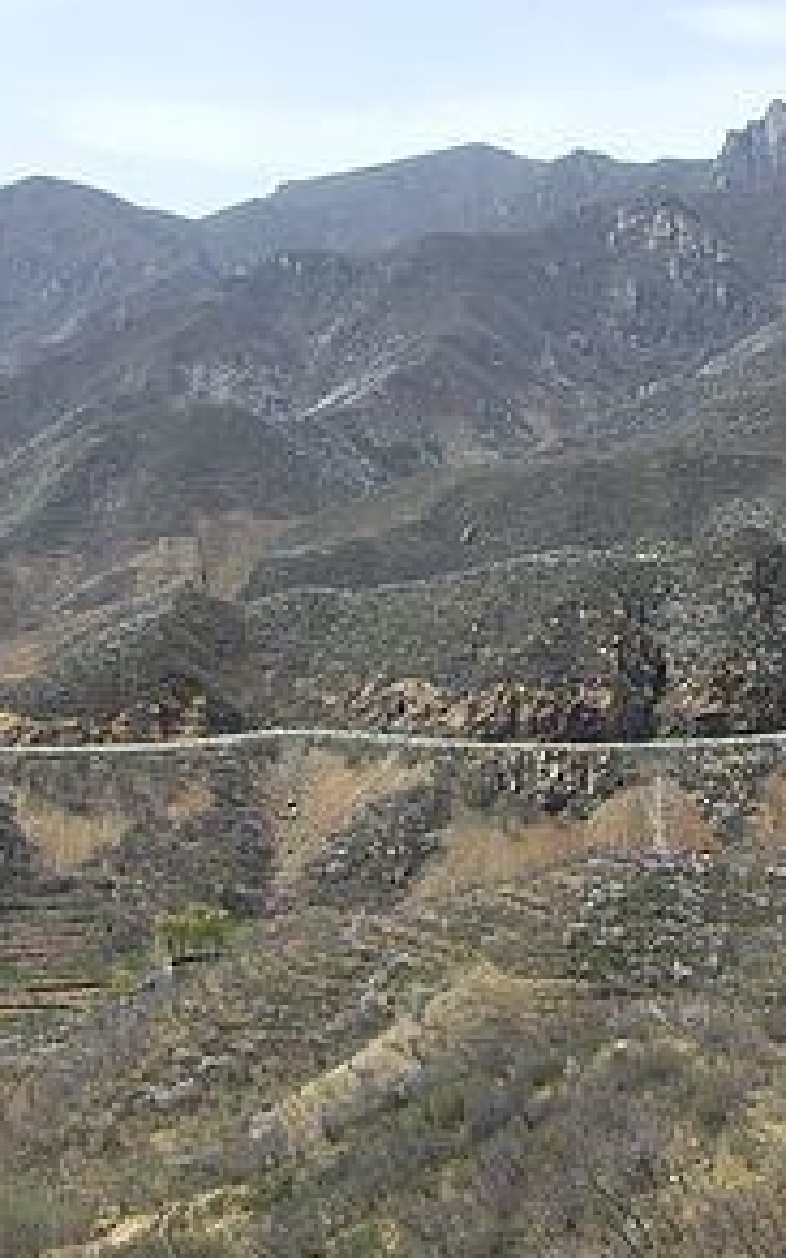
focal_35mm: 55
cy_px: 631
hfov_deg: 23.4
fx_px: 1886
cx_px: 528
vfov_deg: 36.9
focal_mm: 6.2
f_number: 4.3
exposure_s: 1/500
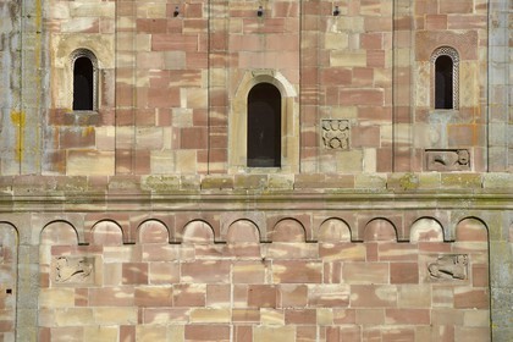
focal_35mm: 200
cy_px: 171
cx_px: 256
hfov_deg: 10.3
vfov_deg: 6.9
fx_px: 2850
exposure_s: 1/250
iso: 200
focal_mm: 200
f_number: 10
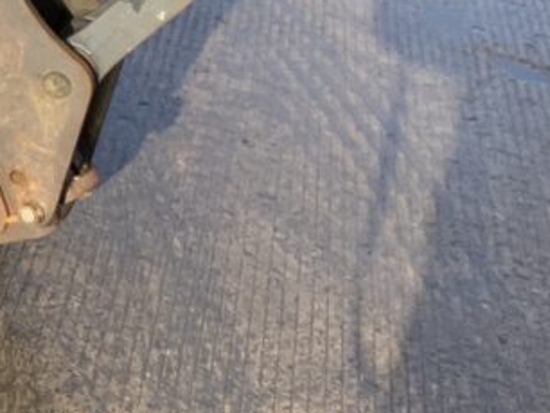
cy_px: -50
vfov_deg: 14.9
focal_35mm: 97
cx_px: -322
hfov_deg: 17.7
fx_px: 1542
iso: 16
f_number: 1.8
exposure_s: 1/728
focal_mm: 3
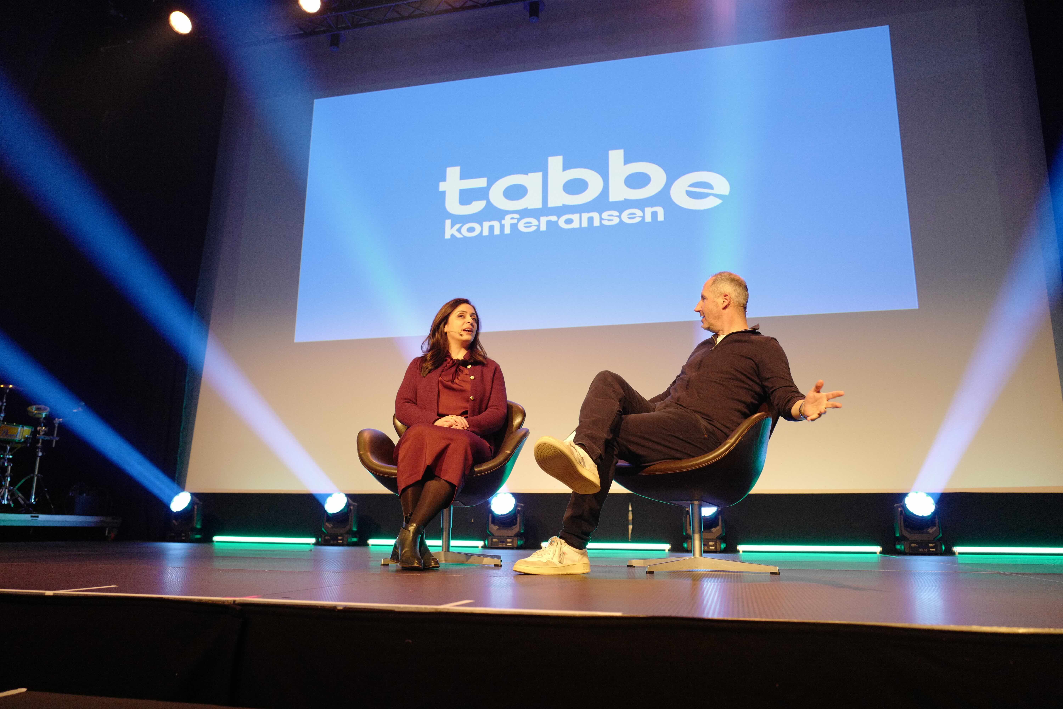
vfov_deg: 46.4
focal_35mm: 28
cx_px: 532
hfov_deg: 65.5
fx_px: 827
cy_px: 354
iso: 3200
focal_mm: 28
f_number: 3.2
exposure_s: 1/125
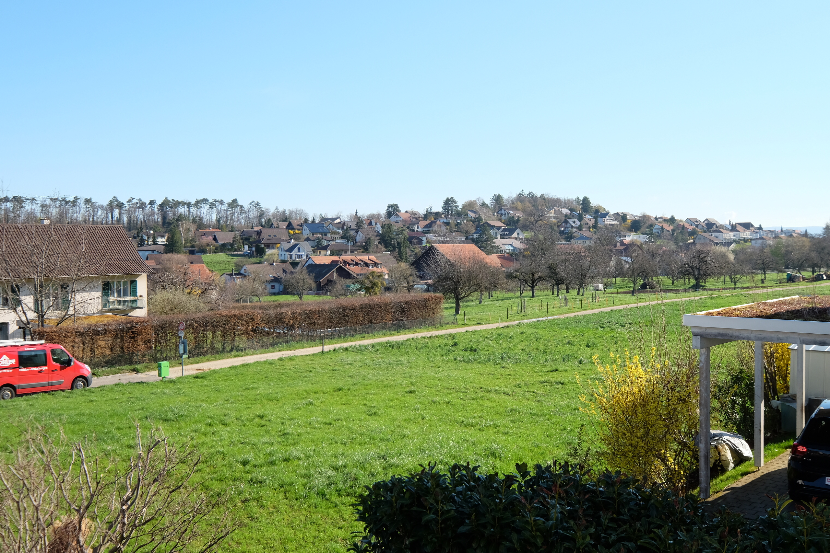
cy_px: 276
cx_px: 415
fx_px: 830
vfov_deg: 36.9
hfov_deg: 53.1
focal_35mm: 36
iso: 400
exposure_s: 1/450
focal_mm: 24
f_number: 7.1
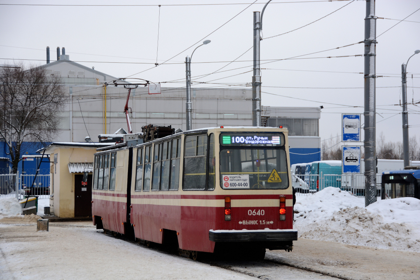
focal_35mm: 98
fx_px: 1138
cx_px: 210
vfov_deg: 14.0
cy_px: 140
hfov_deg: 20.9
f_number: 5
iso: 200
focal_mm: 65
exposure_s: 1/160
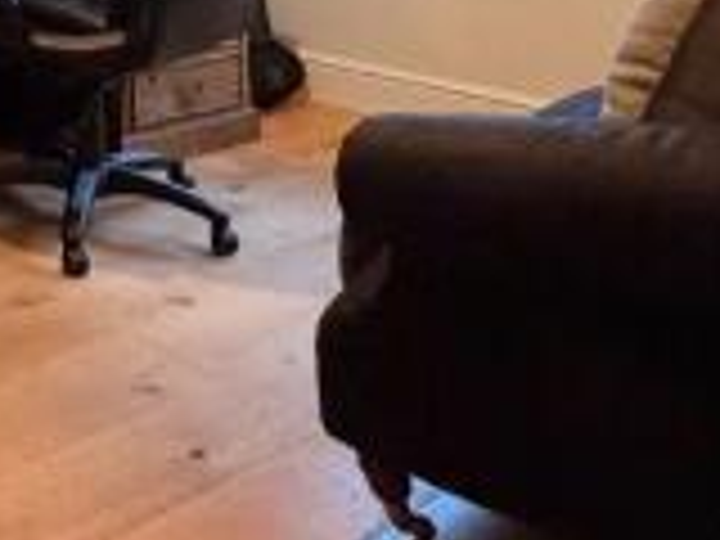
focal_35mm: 51
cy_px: -200
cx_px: -106
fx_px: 1061
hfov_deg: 32.2
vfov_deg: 24.2
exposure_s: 1/50
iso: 400
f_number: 2.2
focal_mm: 2.22
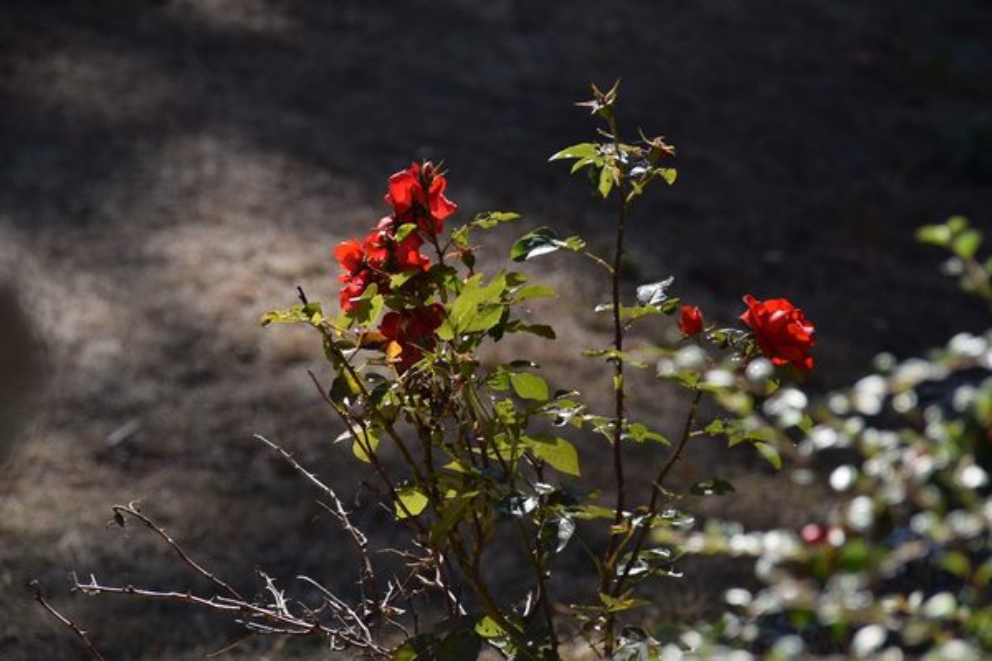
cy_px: 330
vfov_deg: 7.3
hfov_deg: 11.0
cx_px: 496
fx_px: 5166
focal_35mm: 188
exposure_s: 1/200
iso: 100
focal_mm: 125
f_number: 7.1
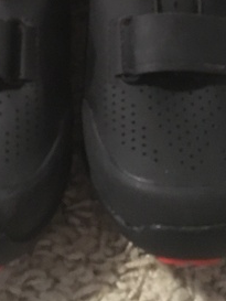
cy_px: -39
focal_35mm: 85
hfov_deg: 17.3
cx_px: 72
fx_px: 739
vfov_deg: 21.7
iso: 640
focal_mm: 4.15
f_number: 2.2
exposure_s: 1/15
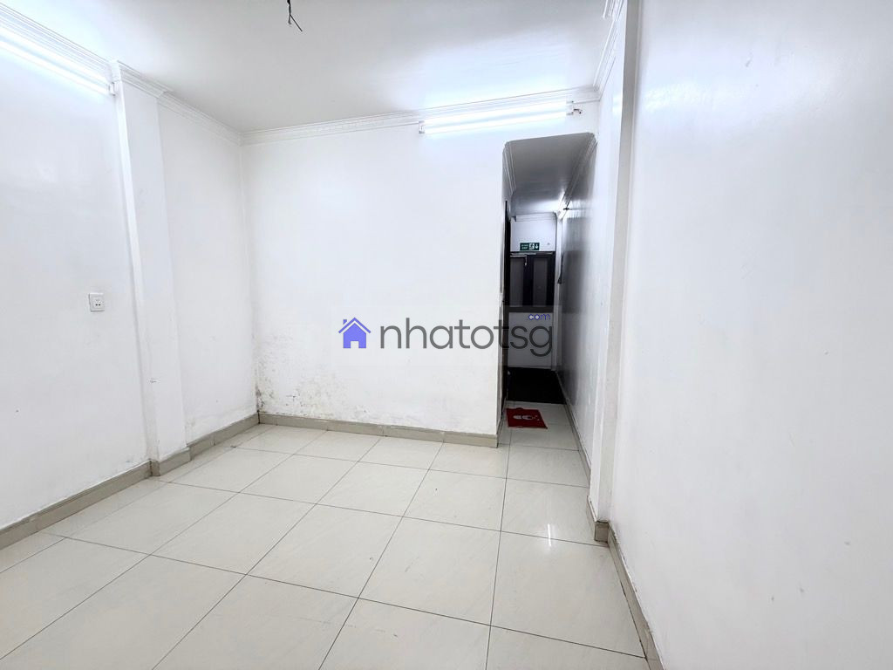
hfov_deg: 102.1
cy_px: 335
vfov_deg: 85.7
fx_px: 361
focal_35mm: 14
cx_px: 446
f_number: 2.2
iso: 100
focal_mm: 2.22
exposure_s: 1/100
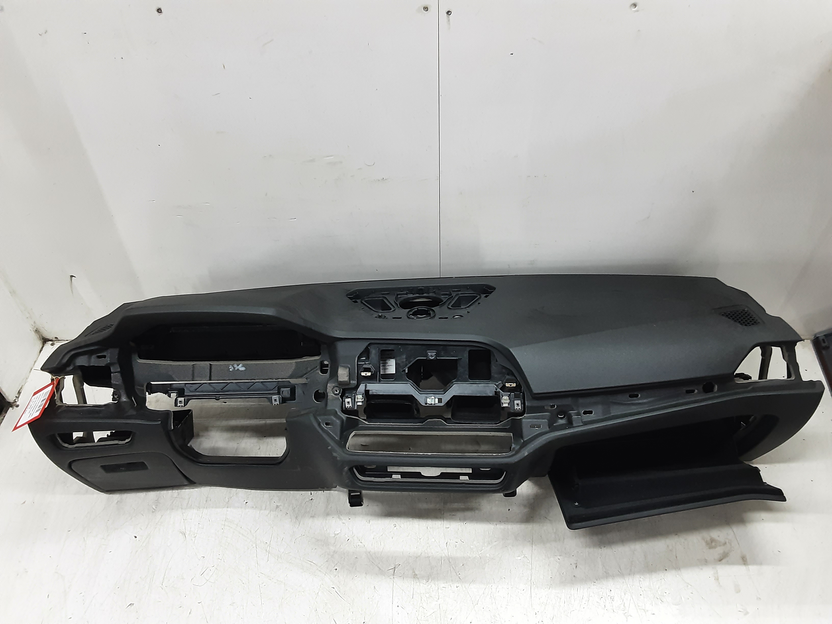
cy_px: 312
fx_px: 649
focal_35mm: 27
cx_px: 416
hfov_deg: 65.3
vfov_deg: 51.4
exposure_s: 1/25
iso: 160
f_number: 1.9
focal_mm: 2.91
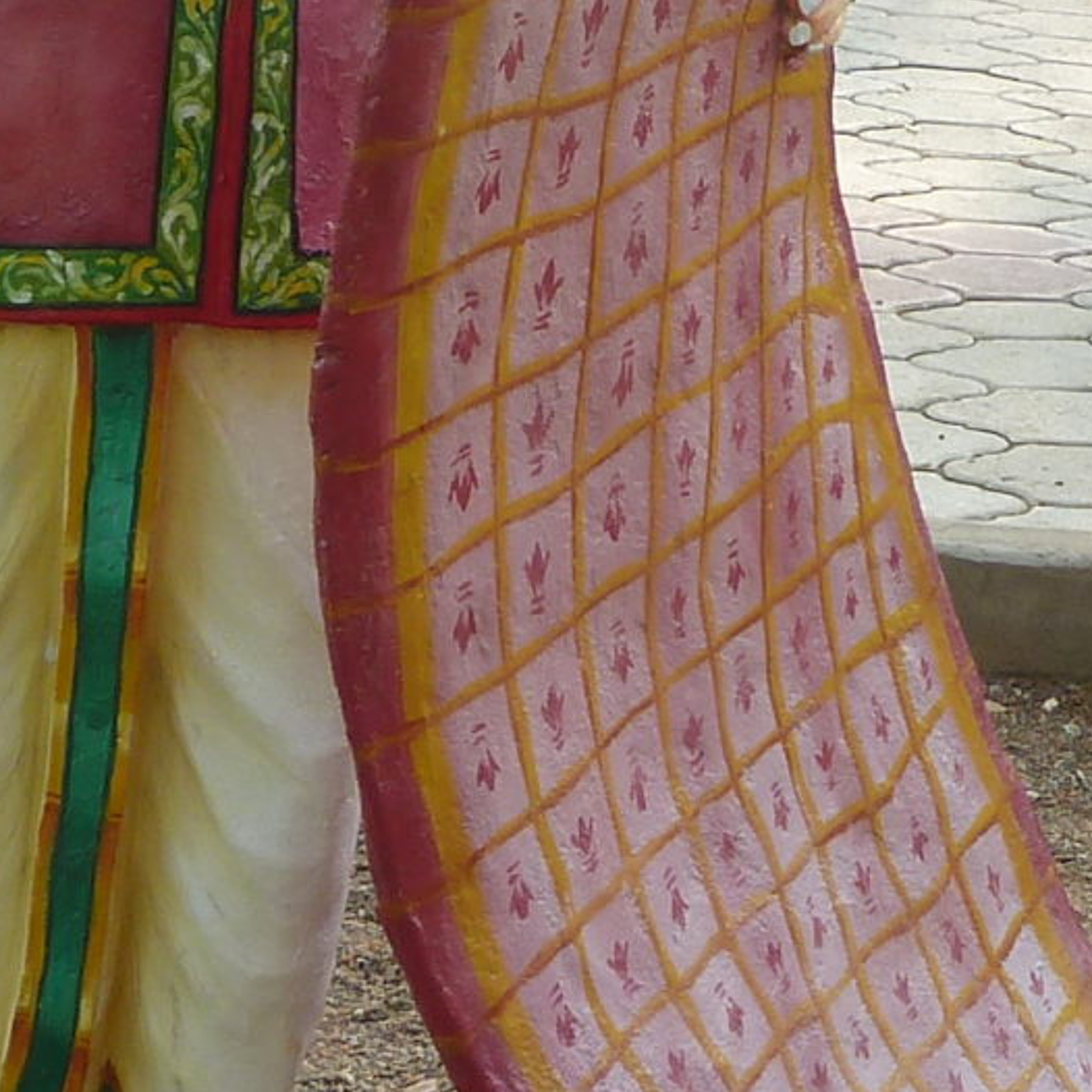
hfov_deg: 13.5
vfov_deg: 13.5
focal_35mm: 129
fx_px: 4604
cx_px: 839
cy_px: 498
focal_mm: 5
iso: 80
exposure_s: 1/60
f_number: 3.4
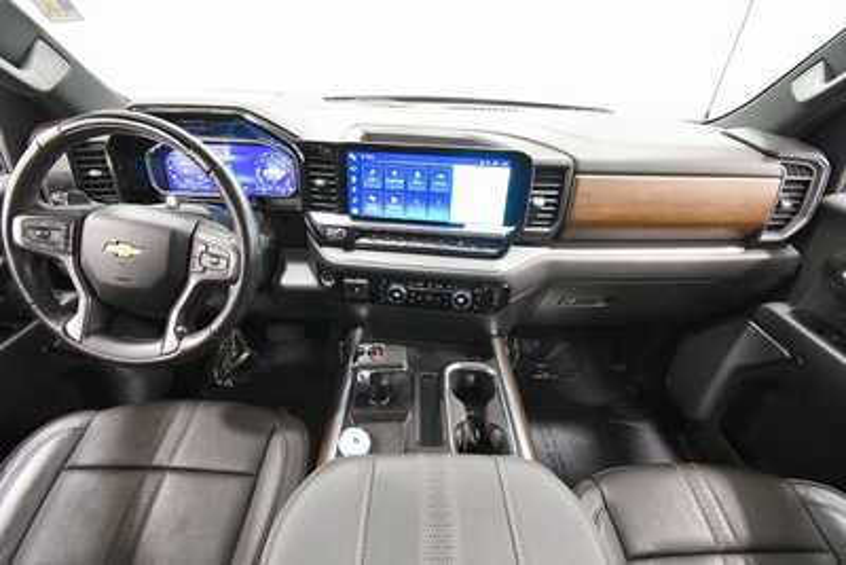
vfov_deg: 77.4
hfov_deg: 100.4
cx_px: 423
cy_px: 282
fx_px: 353
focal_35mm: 15
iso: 3600
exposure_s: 1/60
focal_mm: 10
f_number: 4.5
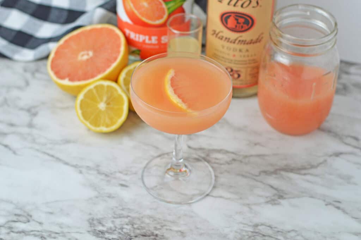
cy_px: 120
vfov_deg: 18.2
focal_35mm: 75
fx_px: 751
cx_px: 180
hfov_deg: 27.0
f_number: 4
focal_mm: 50
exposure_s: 1/250
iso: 400
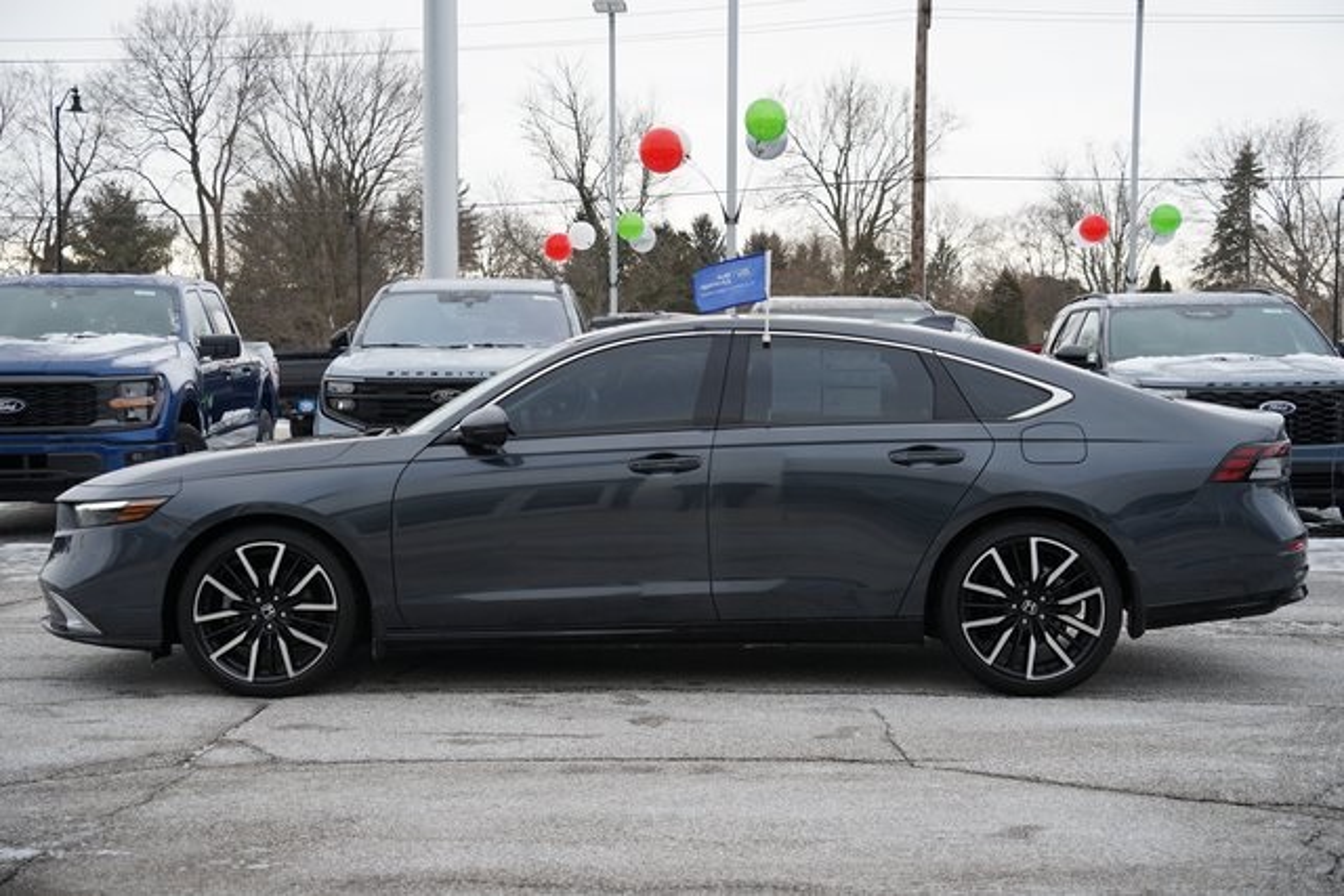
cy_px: 448
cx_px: 672
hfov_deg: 38.2
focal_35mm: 52
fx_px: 1942
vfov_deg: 26.0
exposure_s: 1/80
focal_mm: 52
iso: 100
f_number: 5.6
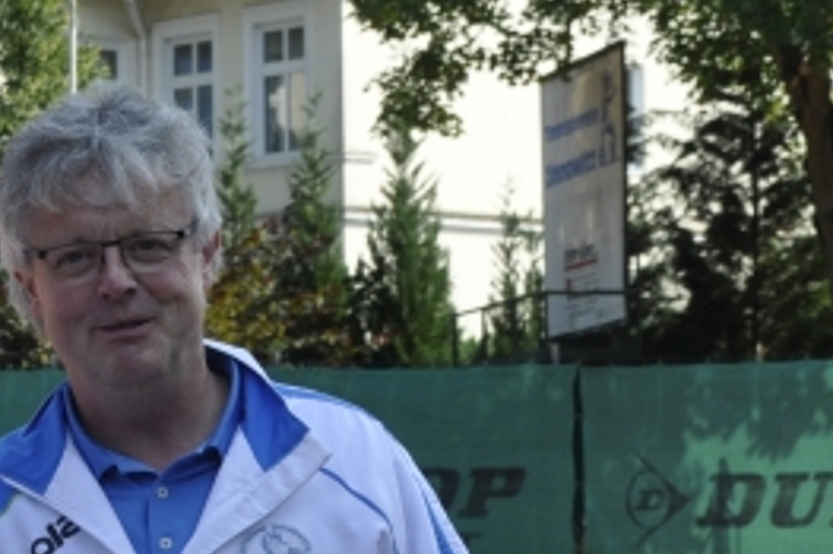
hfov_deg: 11.2
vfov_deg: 7.6
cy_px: 486
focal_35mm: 179
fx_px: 4139
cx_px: -279
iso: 200
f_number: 8
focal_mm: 32
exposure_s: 1/250
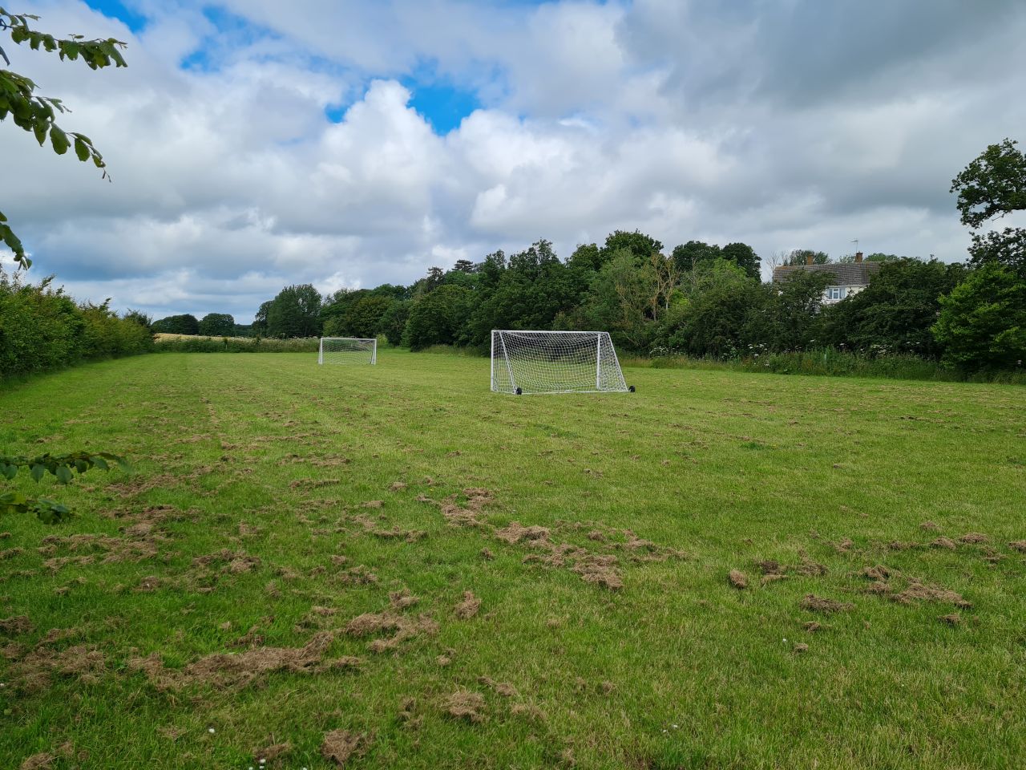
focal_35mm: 26
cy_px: 385
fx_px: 771
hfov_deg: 67.3
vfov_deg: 53.1
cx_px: 513
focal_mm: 5.4
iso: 50
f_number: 1.8
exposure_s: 1/2504
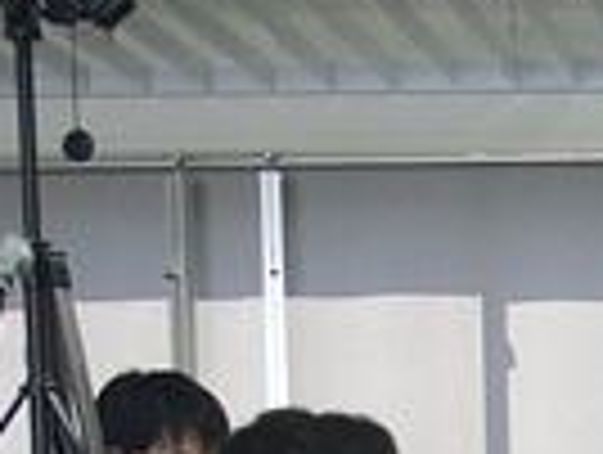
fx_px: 2914
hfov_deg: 10.7
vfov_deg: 8.3
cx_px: 1242
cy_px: 1047
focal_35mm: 167
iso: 200
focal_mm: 7.4
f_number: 3.2
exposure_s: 1/40
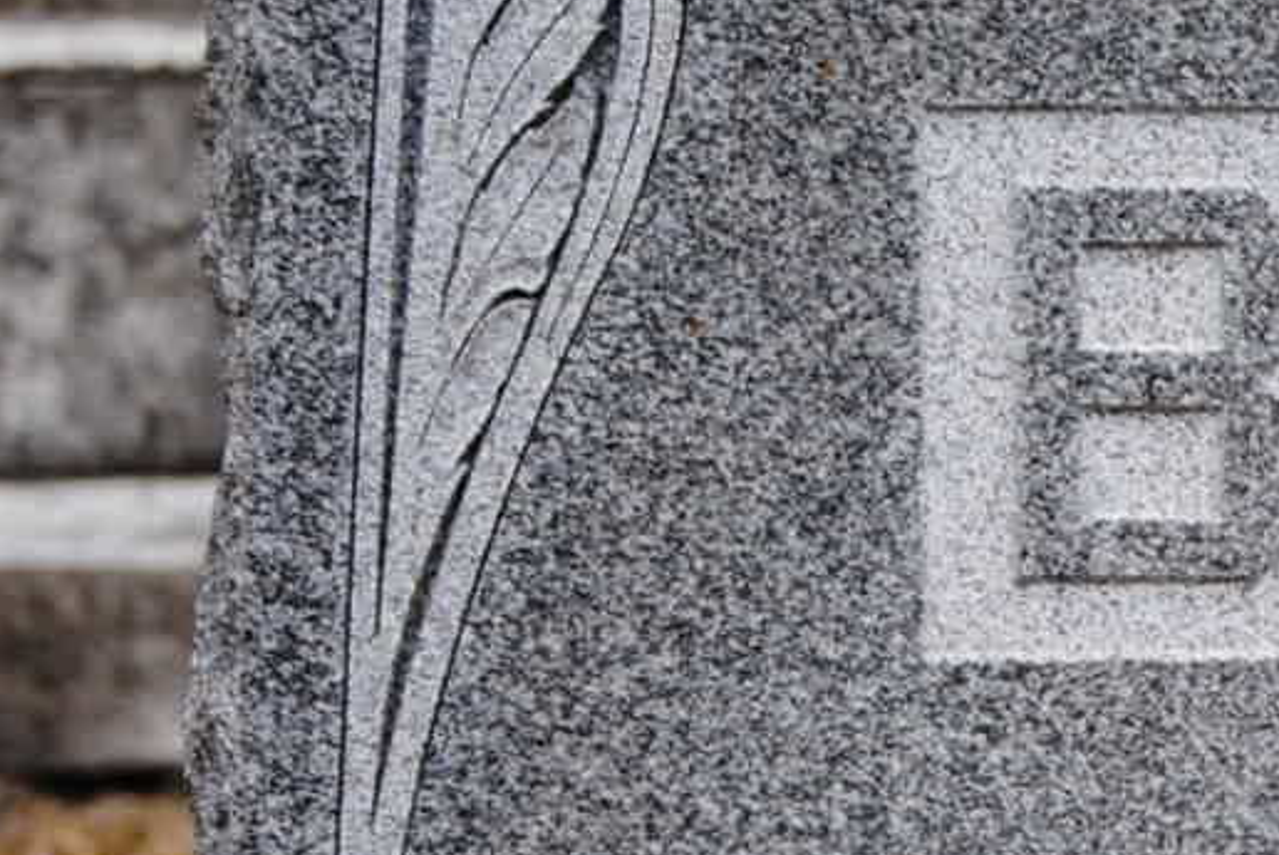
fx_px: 14009
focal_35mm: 394
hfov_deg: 5.2
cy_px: 971
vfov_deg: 3.5
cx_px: 2335
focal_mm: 70
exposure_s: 1/500
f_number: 5.6
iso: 140
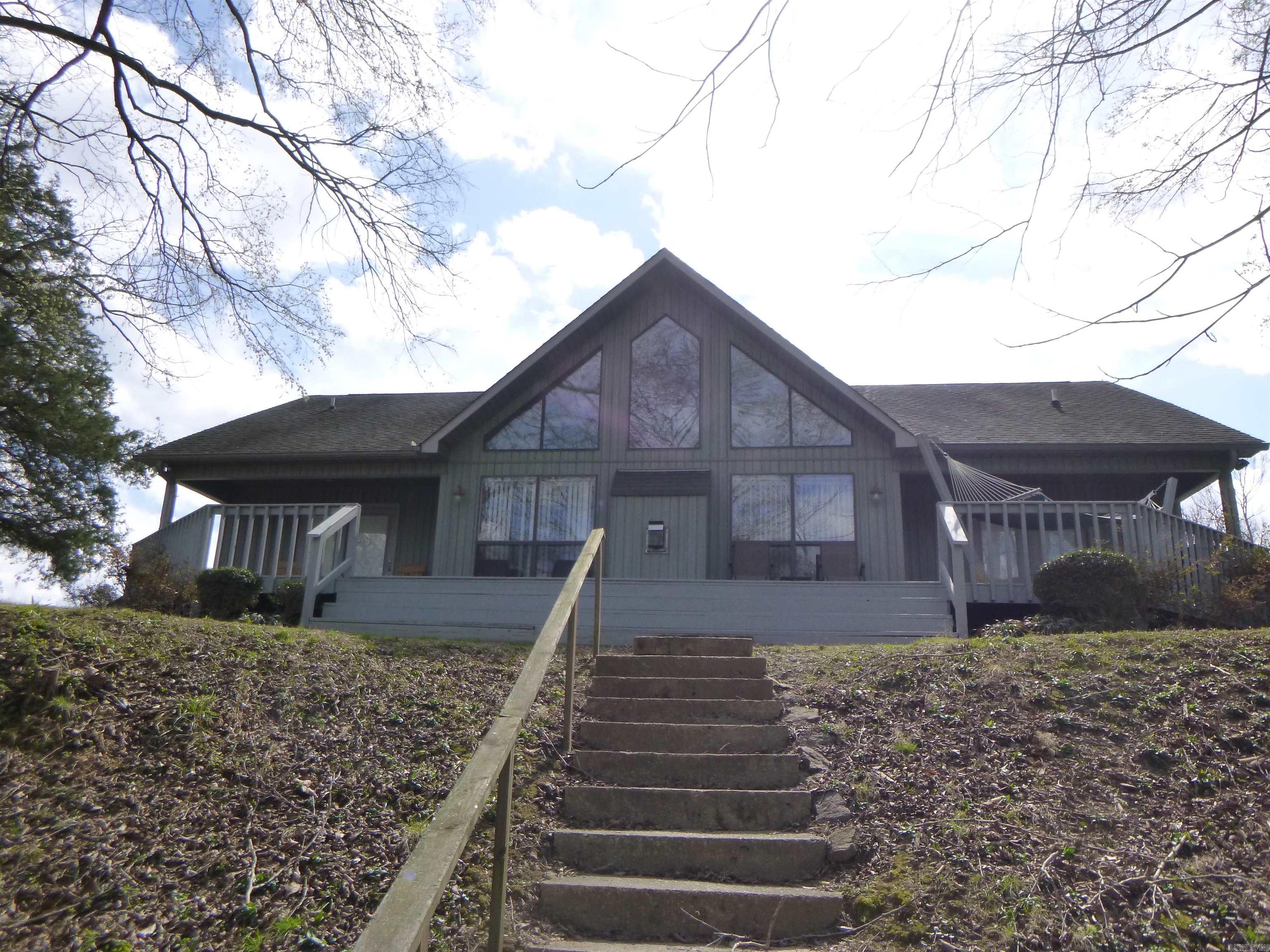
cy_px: 476
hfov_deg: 69.4
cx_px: 635
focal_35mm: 25
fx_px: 917
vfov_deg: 54.9
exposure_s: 1/500
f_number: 3.9
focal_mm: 4.5
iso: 160
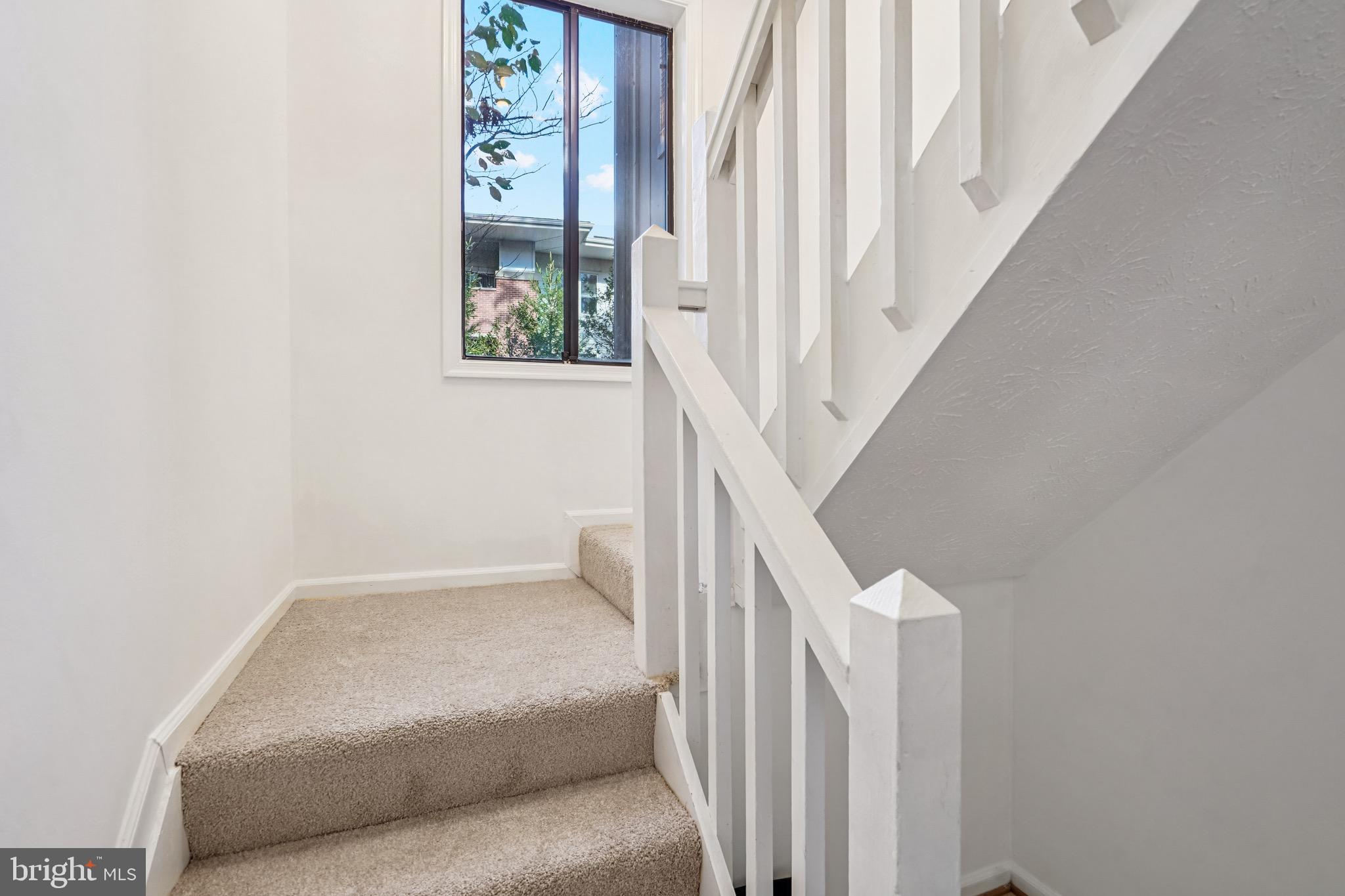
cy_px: 448
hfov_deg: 96.7
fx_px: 598
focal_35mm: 16
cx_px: 672
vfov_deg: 73.7
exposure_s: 1/15
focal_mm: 16
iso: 200
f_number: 8
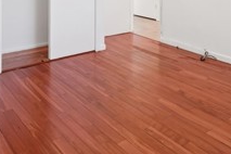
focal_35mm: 42
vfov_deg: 26.7
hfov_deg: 46.4
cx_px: 108
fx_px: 269
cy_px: -49
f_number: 8
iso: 400
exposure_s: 1/15
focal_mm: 14
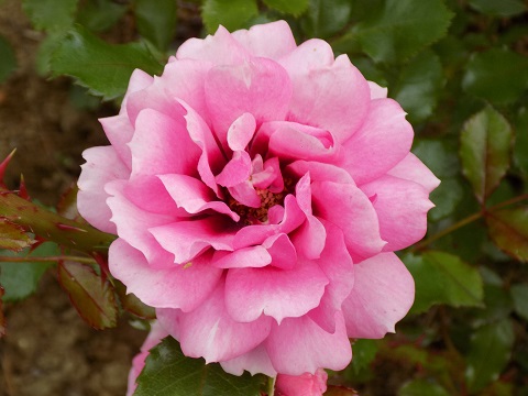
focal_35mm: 78
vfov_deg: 18.9
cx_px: 264
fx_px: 1190
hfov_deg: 25.0
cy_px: 198
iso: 80
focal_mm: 13.9
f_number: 4.3
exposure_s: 1/80
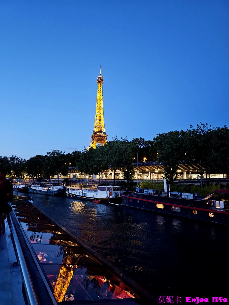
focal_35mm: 23
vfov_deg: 73.9
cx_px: 114
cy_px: 152
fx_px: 203
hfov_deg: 58.9
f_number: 1.7
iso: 640
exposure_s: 1/24
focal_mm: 6.3
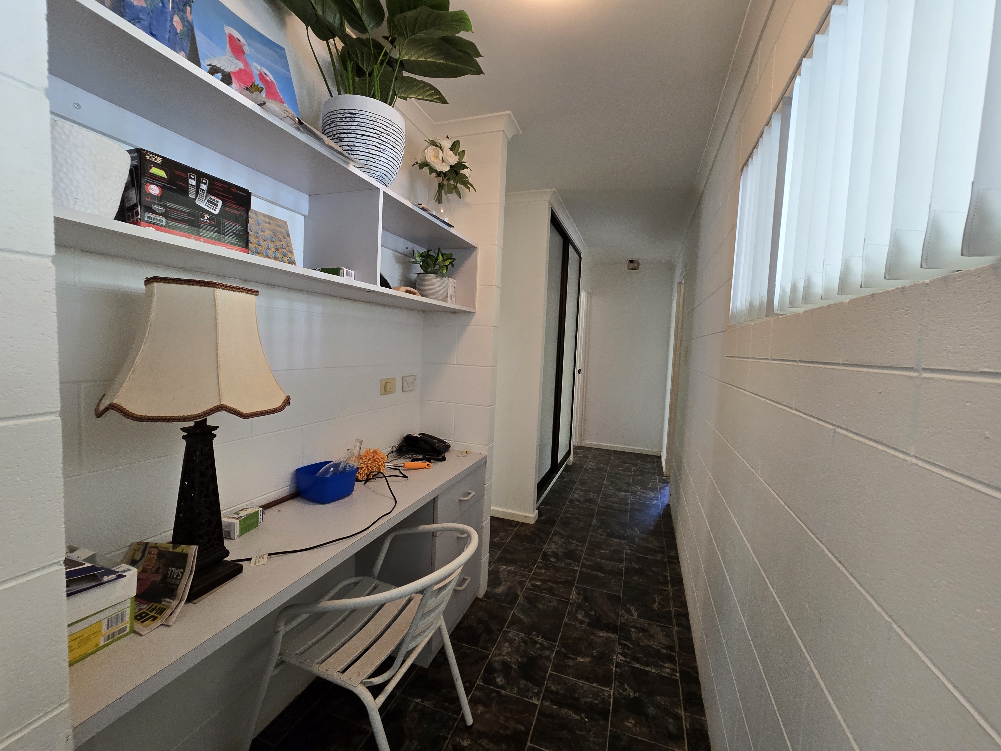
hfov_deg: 106.2
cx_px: 500
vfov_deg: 89.9
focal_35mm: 13
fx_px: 376
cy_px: 376
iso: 250
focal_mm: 2.2
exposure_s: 1/50
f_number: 2.2
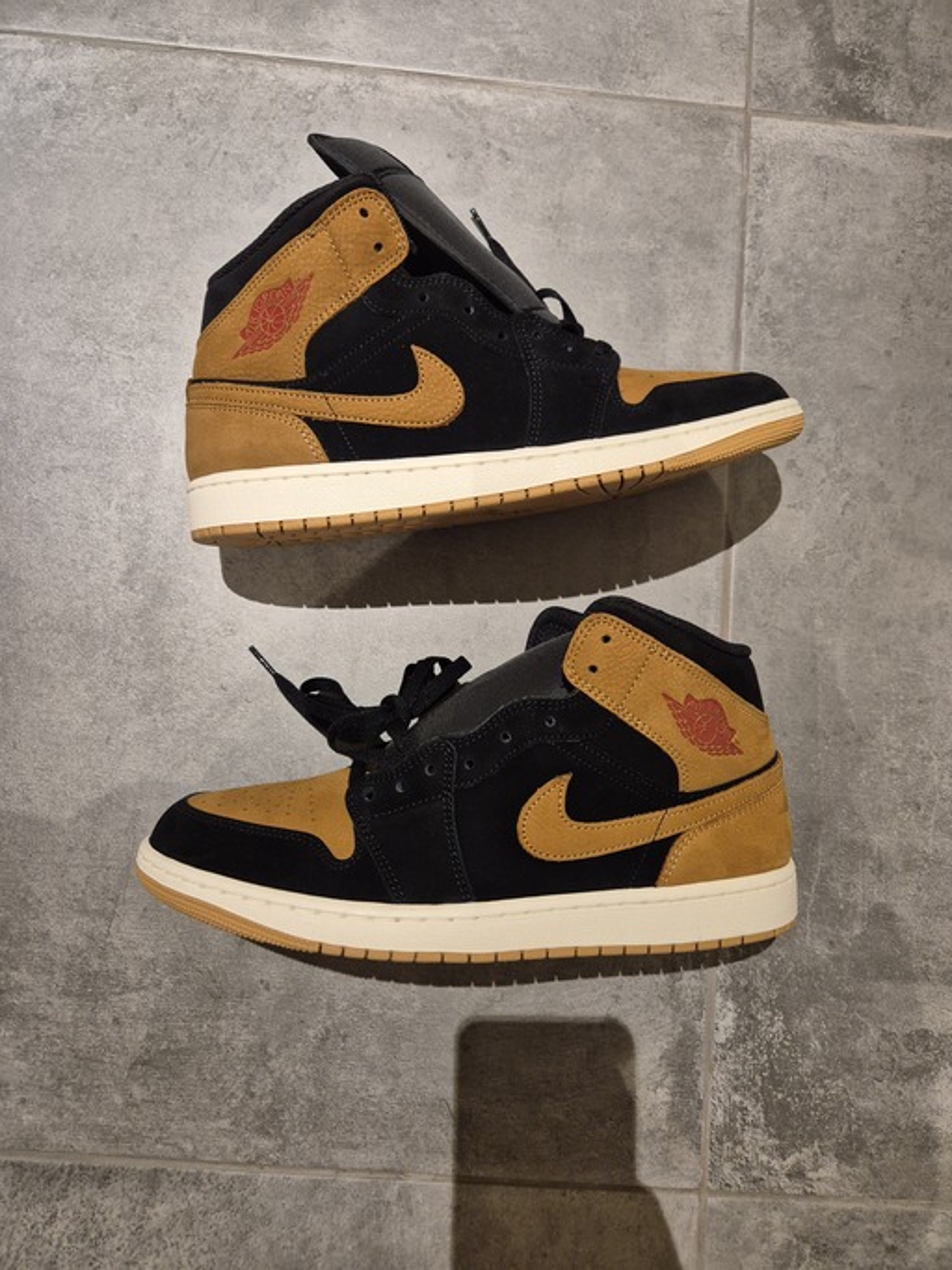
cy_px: 635
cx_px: 476
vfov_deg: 73.9
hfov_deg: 58.9
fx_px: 844
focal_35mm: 23
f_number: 1.8
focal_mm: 5.4
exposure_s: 1/100
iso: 640
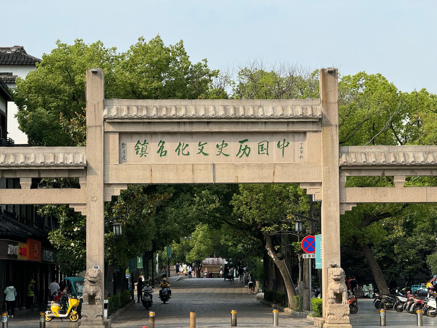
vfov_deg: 12.3
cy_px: 164
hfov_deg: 16.4
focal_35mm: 120
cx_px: 218
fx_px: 1515
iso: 50
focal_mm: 15.66
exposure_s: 1/736
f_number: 2.8
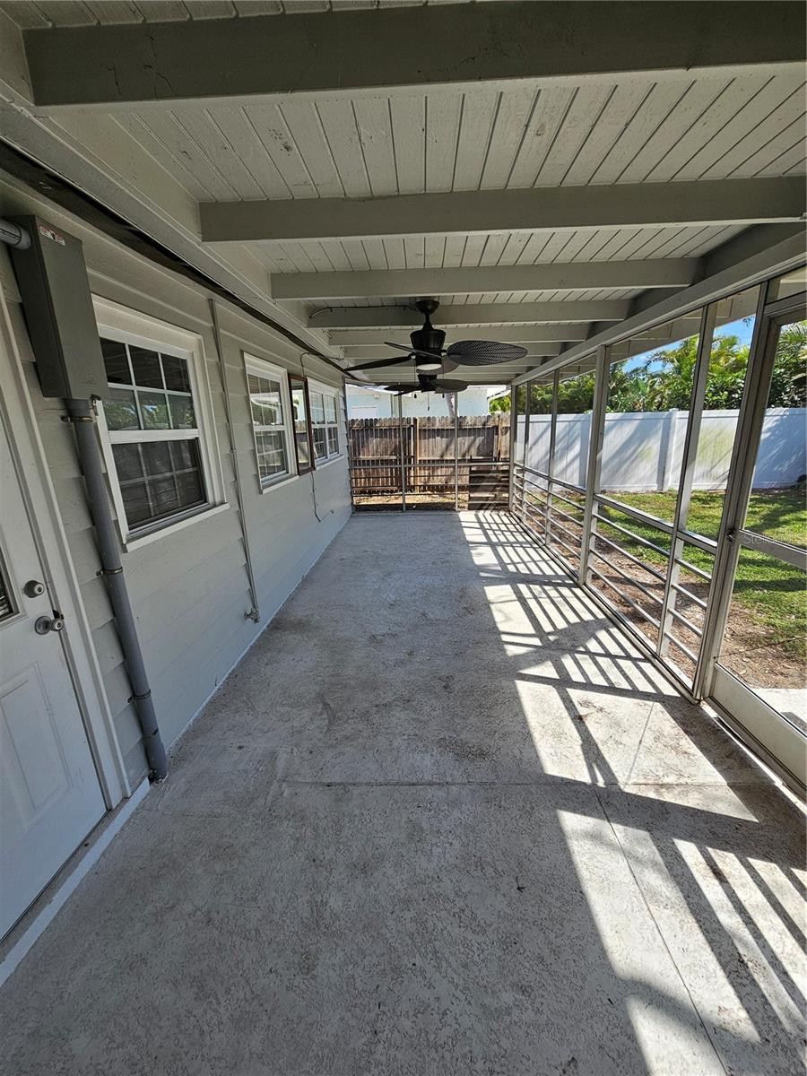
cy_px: 538
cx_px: 404
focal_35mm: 13
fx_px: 404
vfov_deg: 106.2
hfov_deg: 89.9
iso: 50
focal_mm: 2.2
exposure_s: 1/418
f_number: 2.2
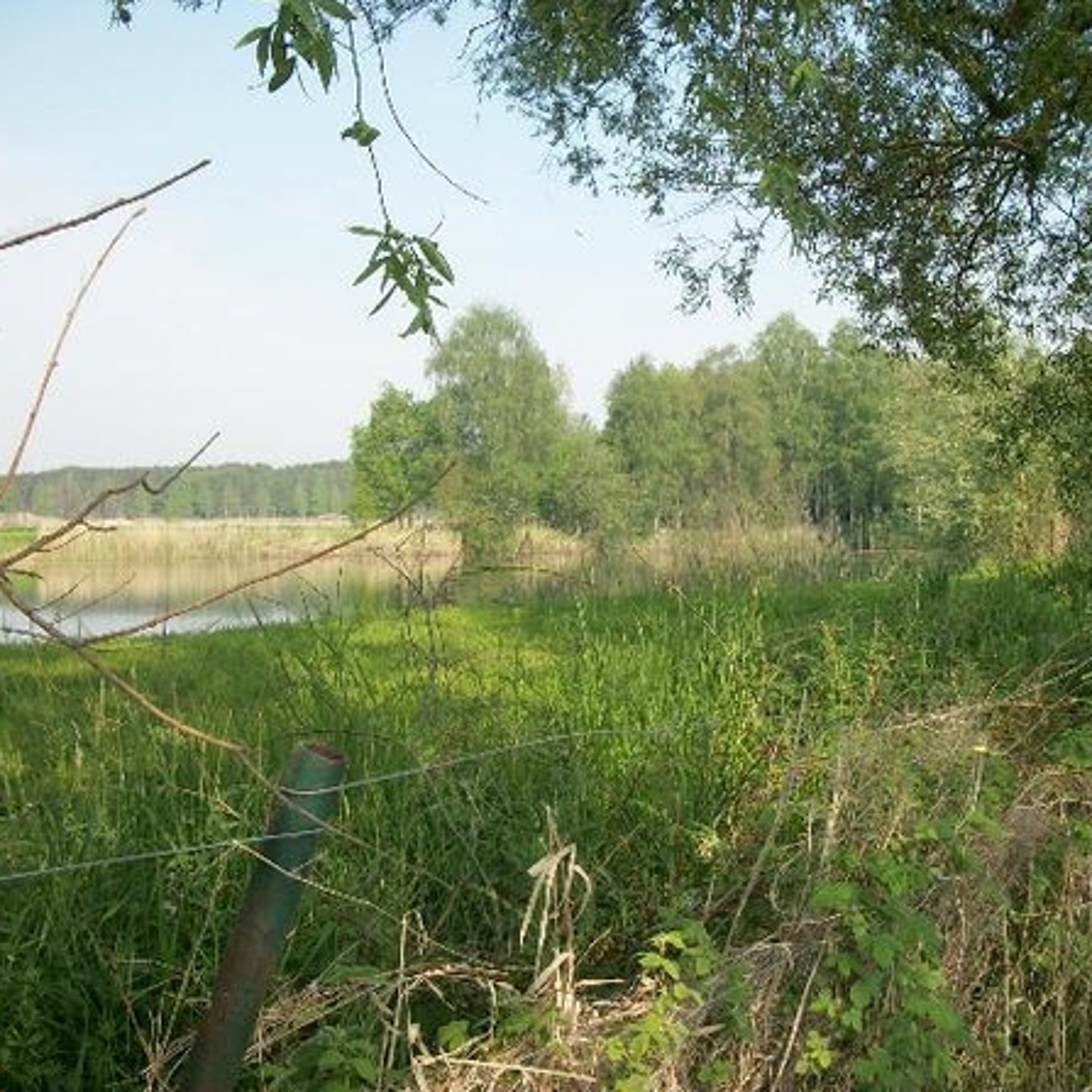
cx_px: 557
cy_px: 545
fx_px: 1356
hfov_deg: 43.9
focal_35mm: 38
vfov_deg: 43.9
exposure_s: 1/80
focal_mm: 5.7
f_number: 8.8
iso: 80
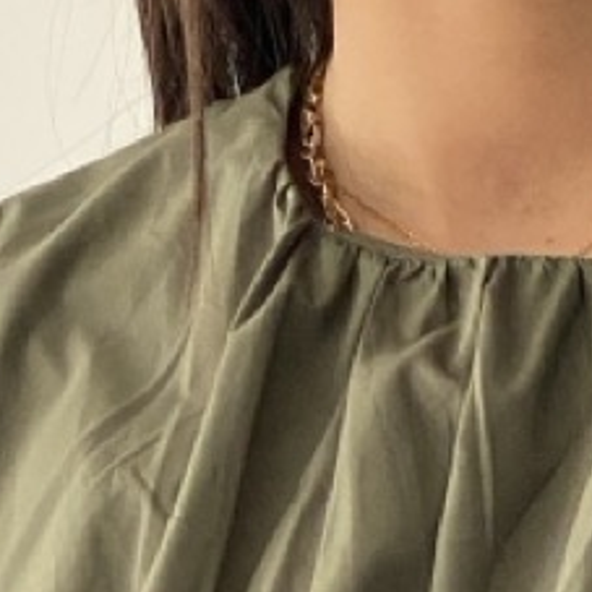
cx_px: 668
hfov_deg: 6.7
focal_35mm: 259
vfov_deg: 6.3
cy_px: 1620
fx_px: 5011
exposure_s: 1/121
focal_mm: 6
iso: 125
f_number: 2
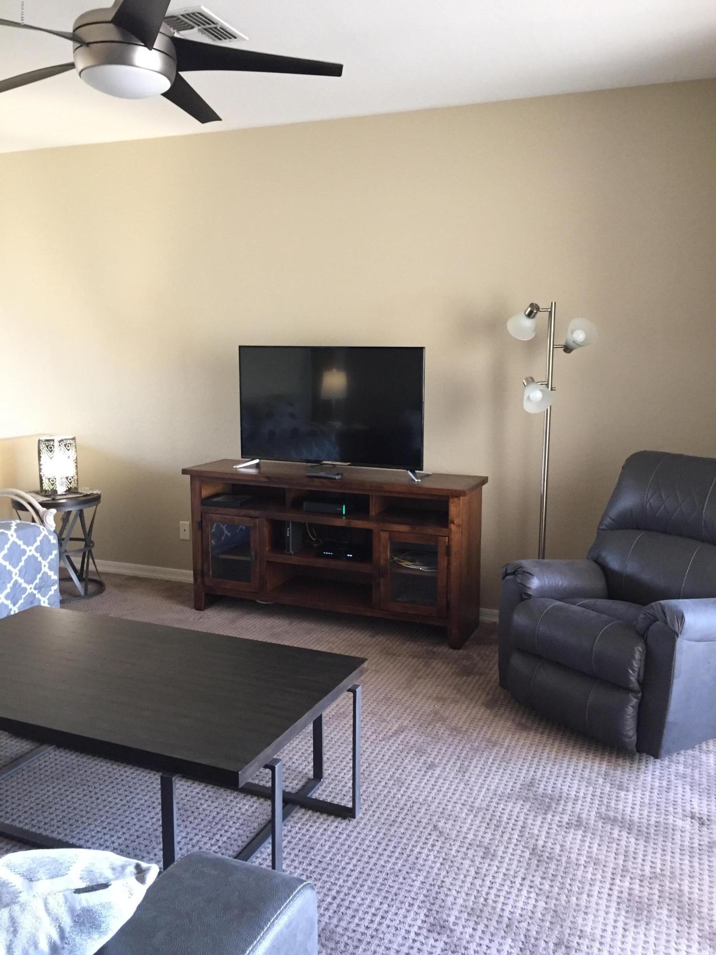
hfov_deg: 48.2
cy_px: 478
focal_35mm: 29
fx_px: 800
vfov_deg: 61.7
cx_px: 358
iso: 200
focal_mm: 4.15
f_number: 2.2
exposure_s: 1/30
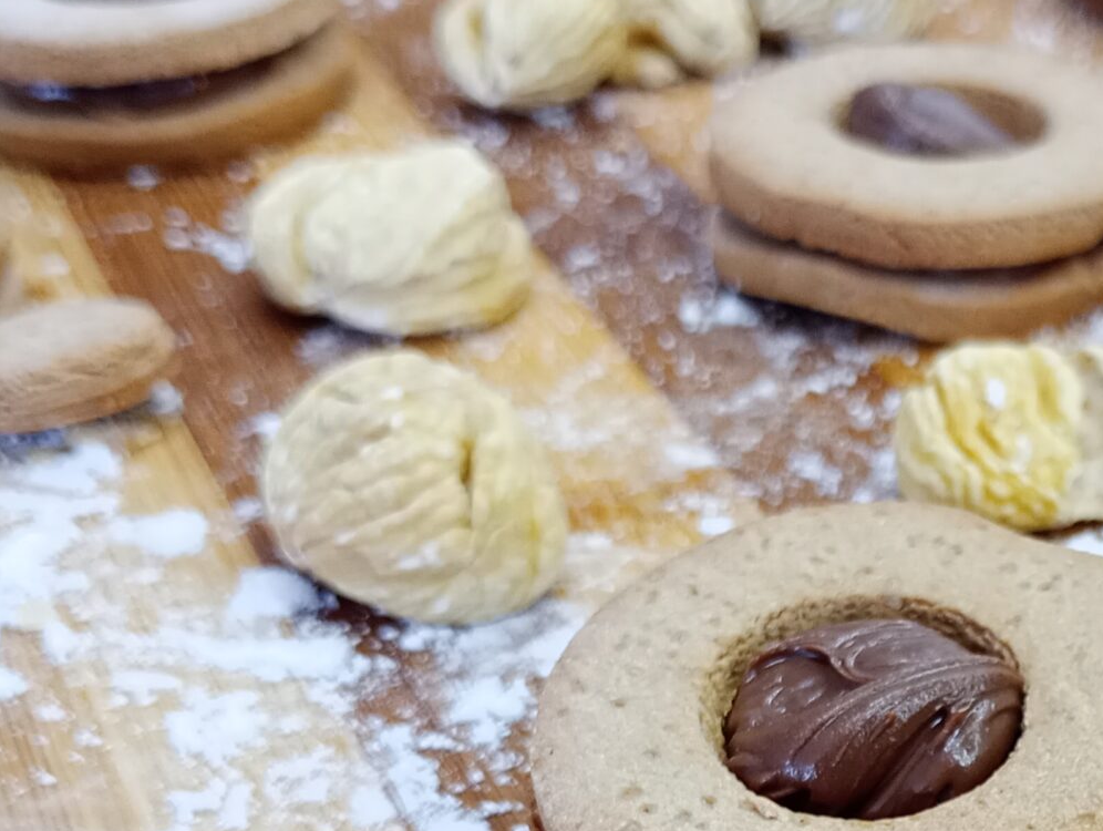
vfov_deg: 19.7
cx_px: 1061
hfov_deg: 25.8
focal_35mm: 72
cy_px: 882
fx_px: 2298
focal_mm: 4.27
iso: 401
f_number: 1.8
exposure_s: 1/33.3
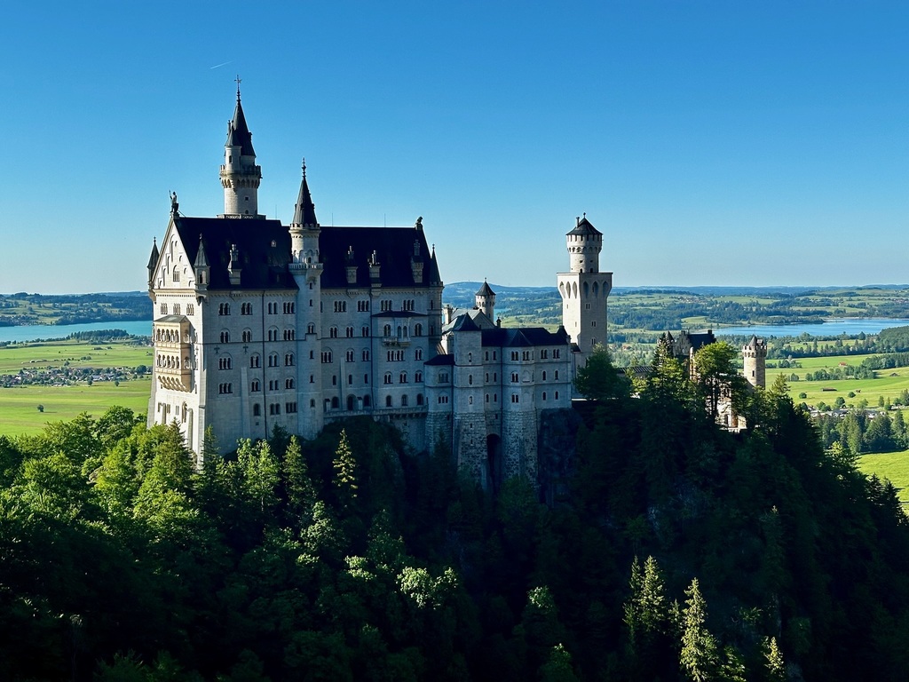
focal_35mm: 48
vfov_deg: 30.3
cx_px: 454
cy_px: 341
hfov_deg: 39.7
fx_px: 1260
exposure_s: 1/3155
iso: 64
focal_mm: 6.86
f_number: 1.78
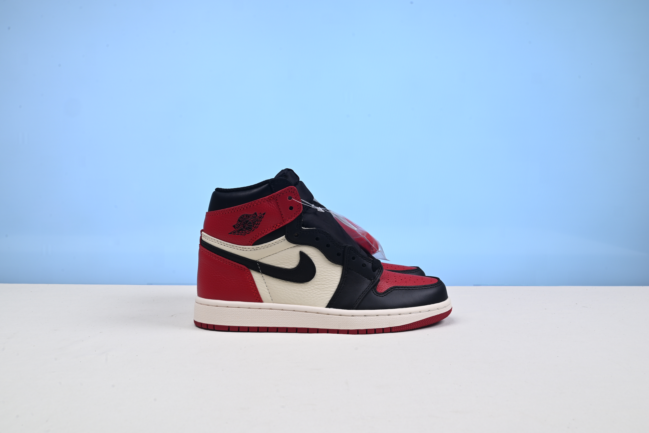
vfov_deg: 33.4
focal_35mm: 40
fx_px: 721
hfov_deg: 48.4
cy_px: 216
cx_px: 324
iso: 100
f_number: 16
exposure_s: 1/3
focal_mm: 40
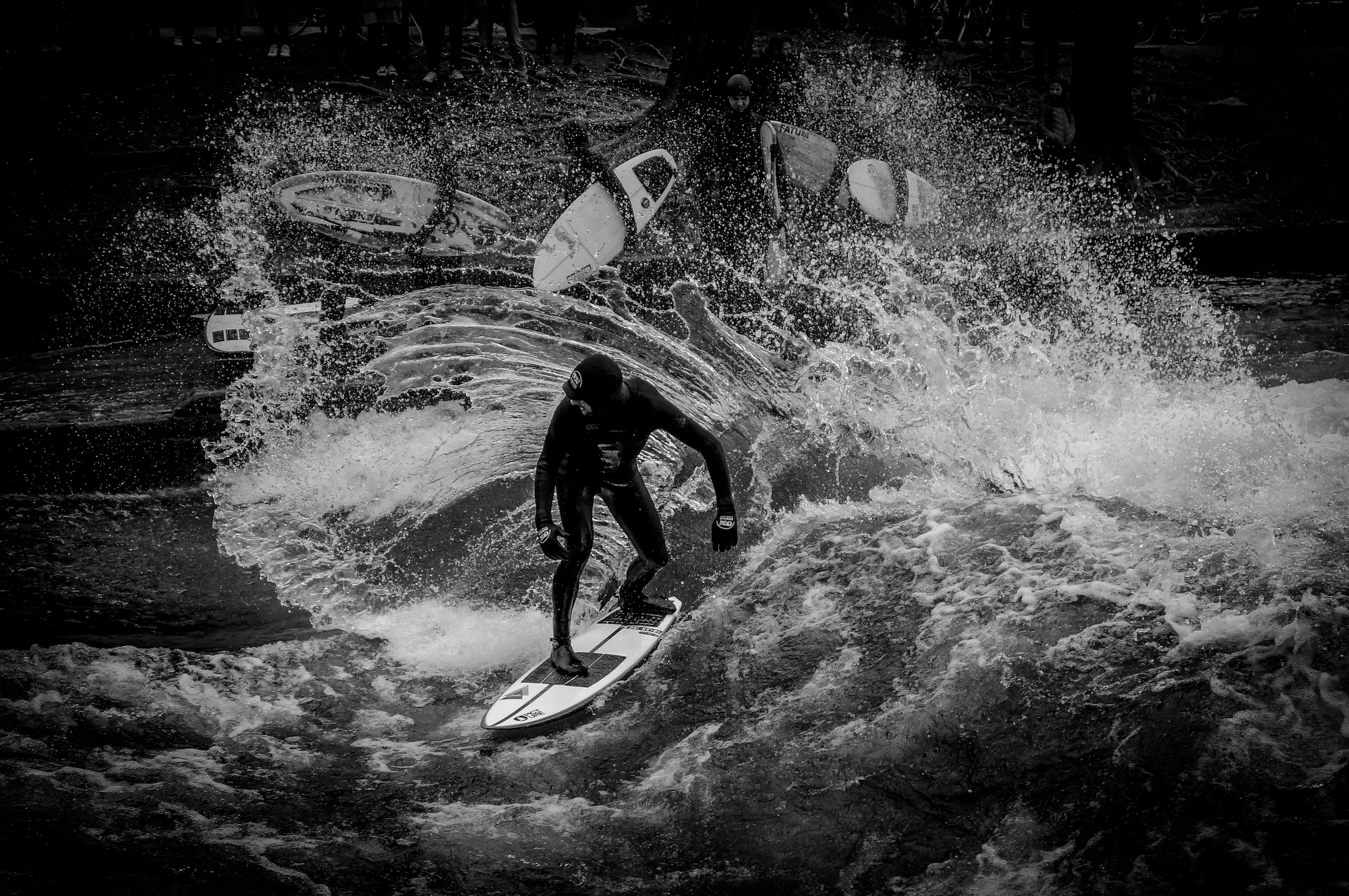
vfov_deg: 32.9
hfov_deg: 48.0
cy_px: 448
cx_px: 674
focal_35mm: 40
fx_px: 1516
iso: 800
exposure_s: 1/1600
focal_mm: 27
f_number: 4.5
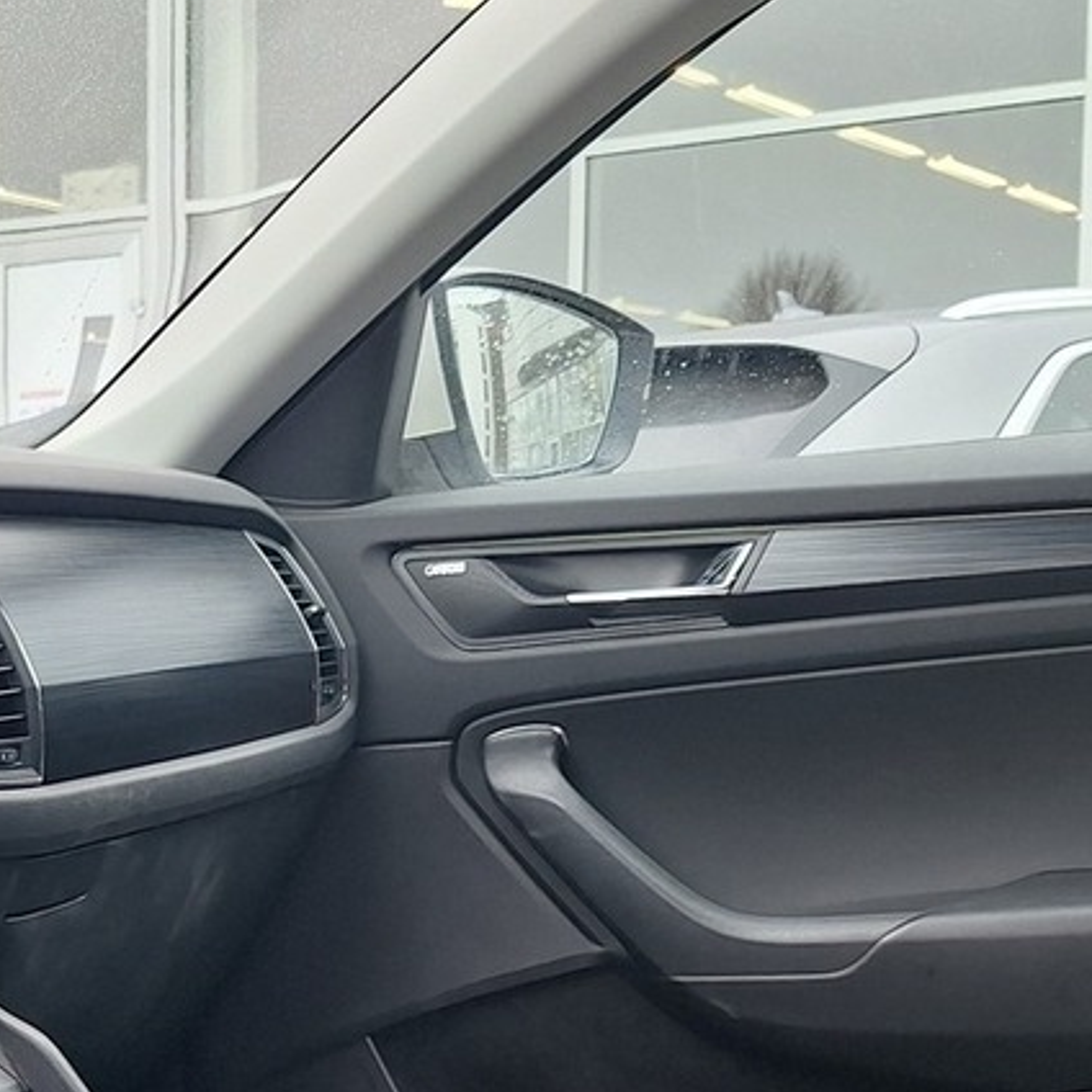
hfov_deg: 23.5
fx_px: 2463
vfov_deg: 24.6
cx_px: -103
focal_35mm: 69
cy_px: 855
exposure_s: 1/100
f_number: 1.8
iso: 50
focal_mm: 5.54
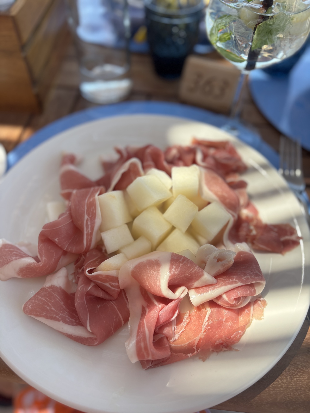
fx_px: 310
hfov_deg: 53.1
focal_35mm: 26
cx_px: 155
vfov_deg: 67.3
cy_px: 206
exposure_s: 1/1139
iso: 50
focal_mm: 5.96
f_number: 1.6
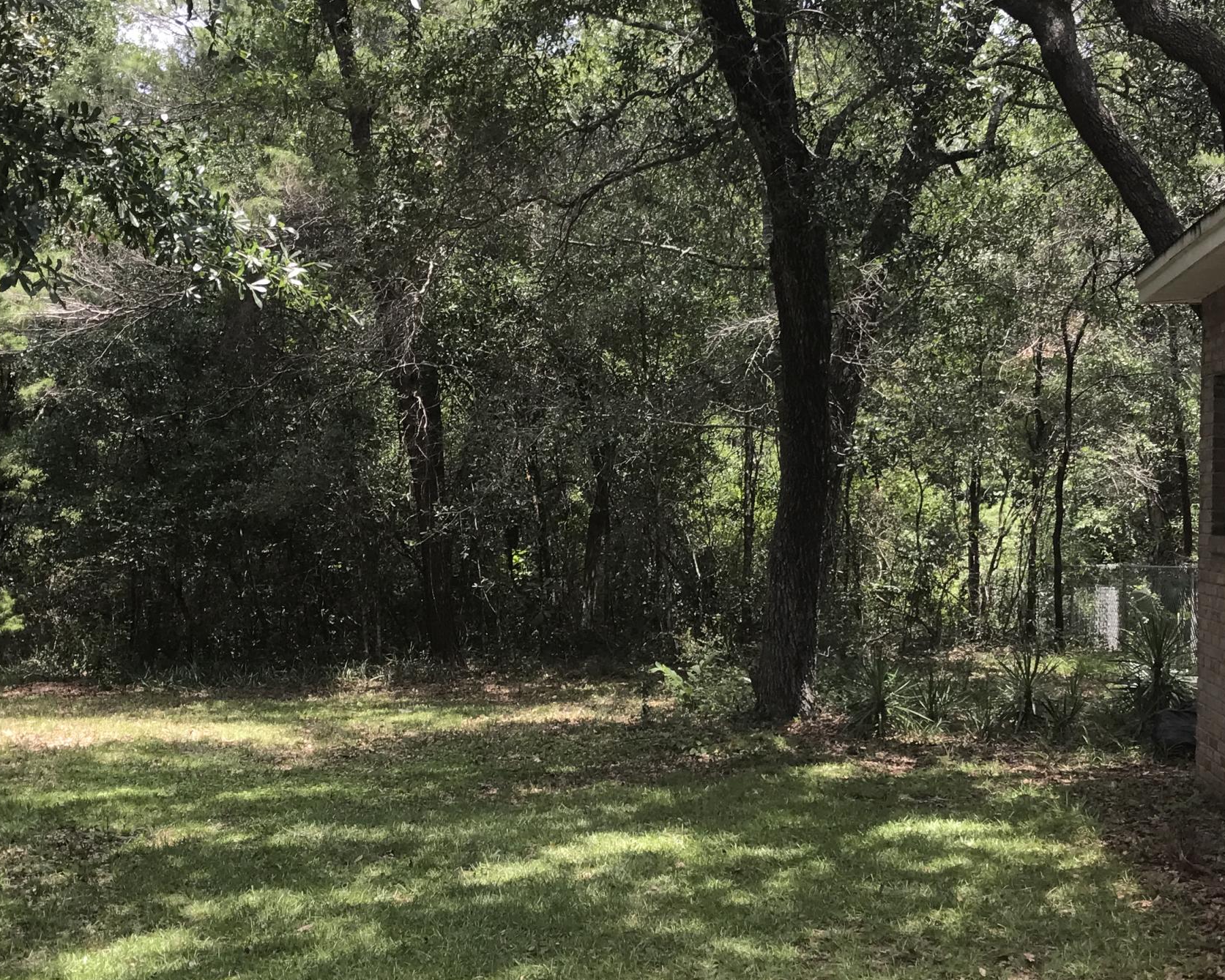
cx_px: 587
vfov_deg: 30.8
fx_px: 1777
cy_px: 449
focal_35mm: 49
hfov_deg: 38.0
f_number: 1.8
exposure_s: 1/501
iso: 20
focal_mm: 3.99
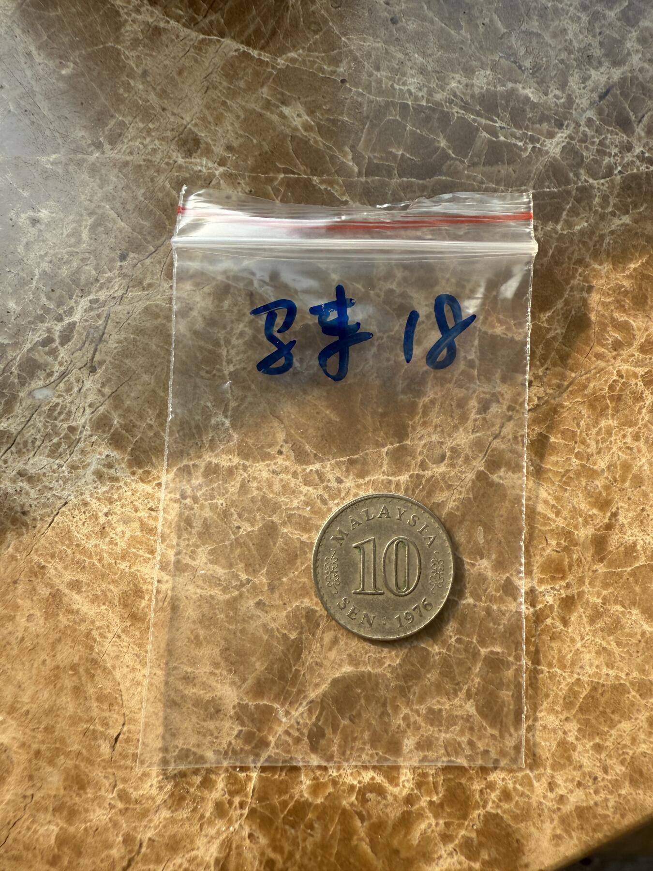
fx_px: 604
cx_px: 326
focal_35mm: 24
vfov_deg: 71.6
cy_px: 436
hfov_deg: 56.8
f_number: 2.2
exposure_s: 1/221
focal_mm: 2.22
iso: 40
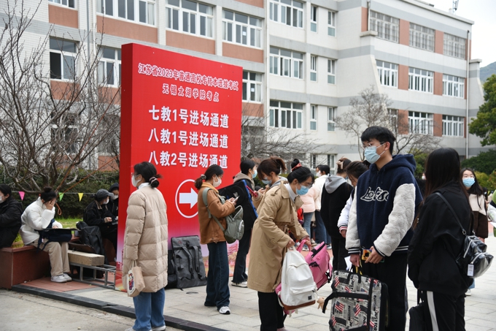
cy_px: 166
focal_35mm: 46
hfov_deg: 42.8
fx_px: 634
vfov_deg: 29.2
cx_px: 248
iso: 100
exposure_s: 1/100
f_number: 4
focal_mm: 46
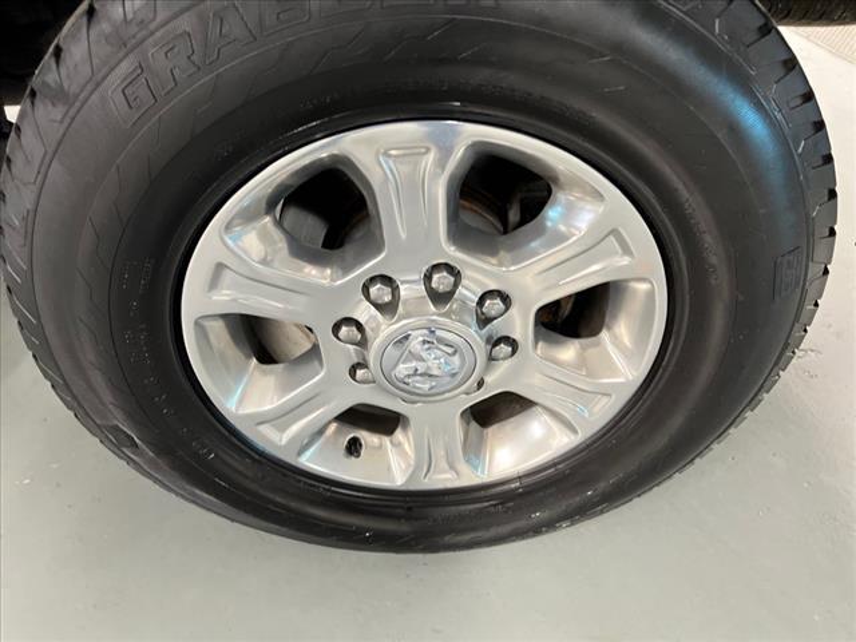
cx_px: 428
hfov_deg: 67.3
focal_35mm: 26
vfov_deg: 53.1
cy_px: 321
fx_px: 643
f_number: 1.5
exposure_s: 1/40
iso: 400
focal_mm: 5.7
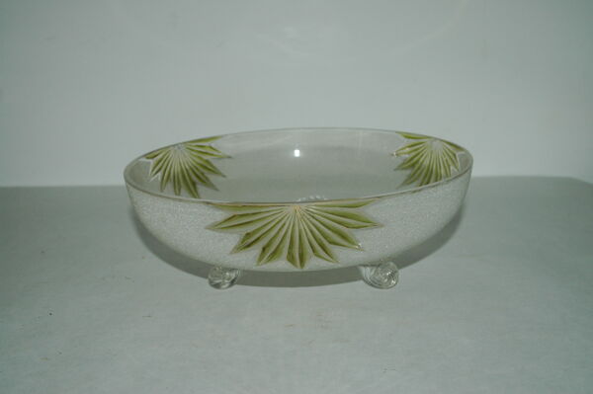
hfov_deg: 46.4
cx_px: 296
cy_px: 197
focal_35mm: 42
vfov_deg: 31.8
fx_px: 691
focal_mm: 28
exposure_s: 1/125
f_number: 7.1
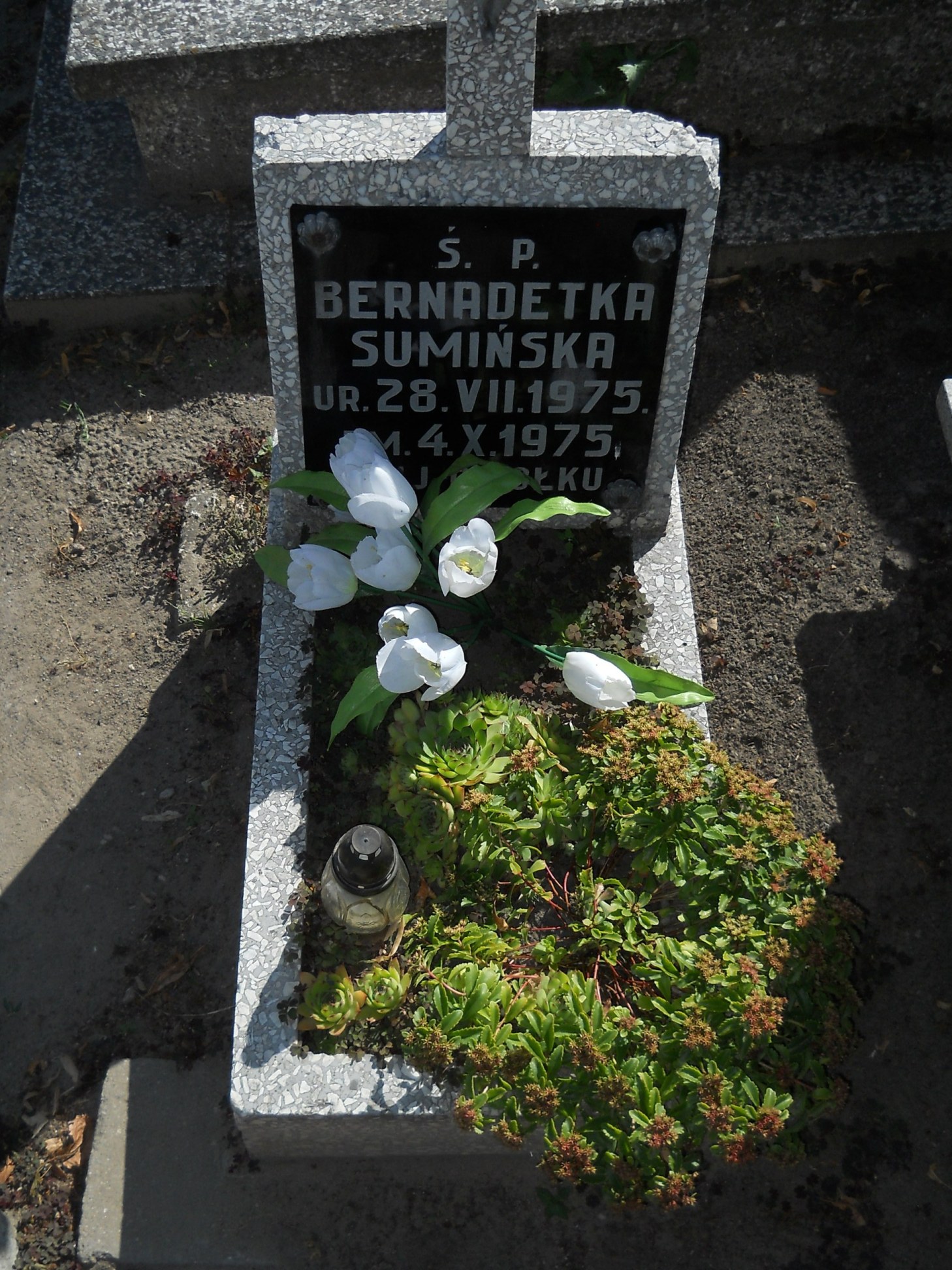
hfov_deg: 35.1
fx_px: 1503
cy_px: 635
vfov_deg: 45.8
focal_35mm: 41
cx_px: 476
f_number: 5.5
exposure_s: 1/400
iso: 80
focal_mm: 6.72
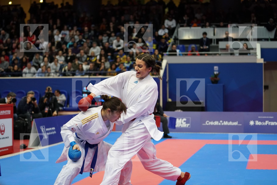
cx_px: 138
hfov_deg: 28.8
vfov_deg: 19.5
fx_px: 539
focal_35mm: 70
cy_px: 92
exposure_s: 1/1000
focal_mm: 70
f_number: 2.8
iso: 4000
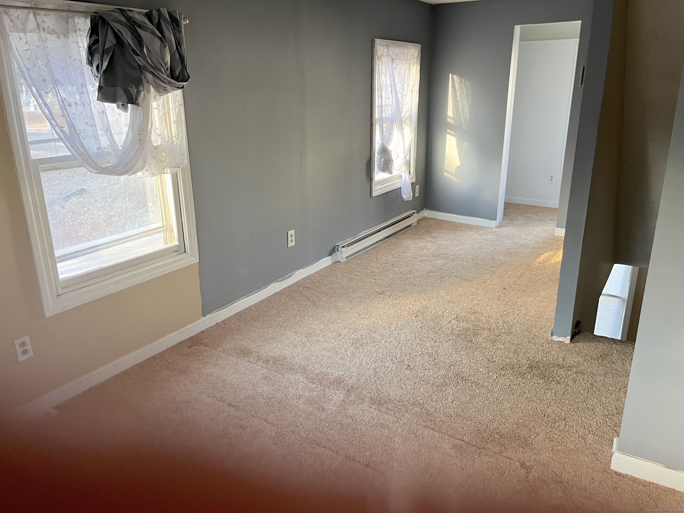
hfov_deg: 67.3
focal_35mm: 26
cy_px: 256
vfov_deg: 53.1
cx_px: 342
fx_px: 514
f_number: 1.6
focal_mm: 5.1
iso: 125
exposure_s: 1/60
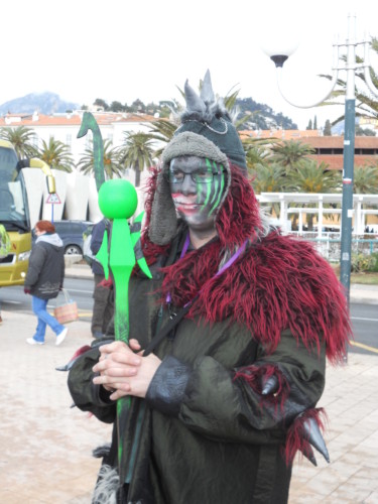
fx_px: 786
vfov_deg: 35.5
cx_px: 189
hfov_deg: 27.0
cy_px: 252
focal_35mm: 54
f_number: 4.8
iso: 80
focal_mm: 9.8
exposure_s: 1/80
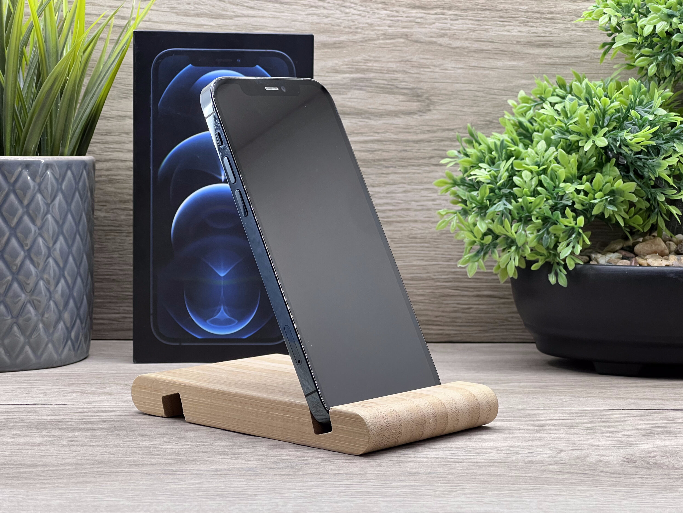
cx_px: 340
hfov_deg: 24.7
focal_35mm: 79
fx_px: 1559
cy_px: 257
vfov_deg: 18.7
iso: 100
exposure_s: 1/100
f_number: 2.8
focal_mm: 9
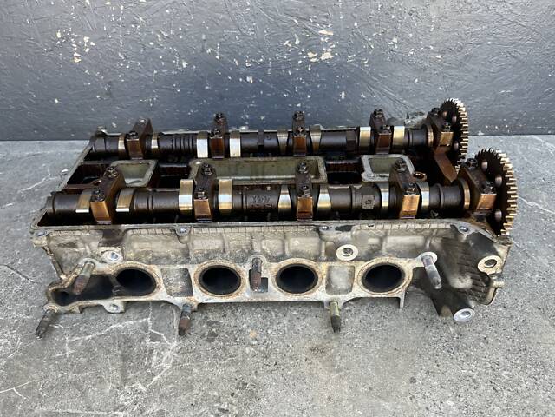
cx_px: 278
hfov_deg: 67.3
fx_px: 417
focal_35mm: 26
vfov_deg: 53.1
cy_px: 208
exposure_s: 1/122
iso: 40
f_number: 1.6
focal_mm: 5.1
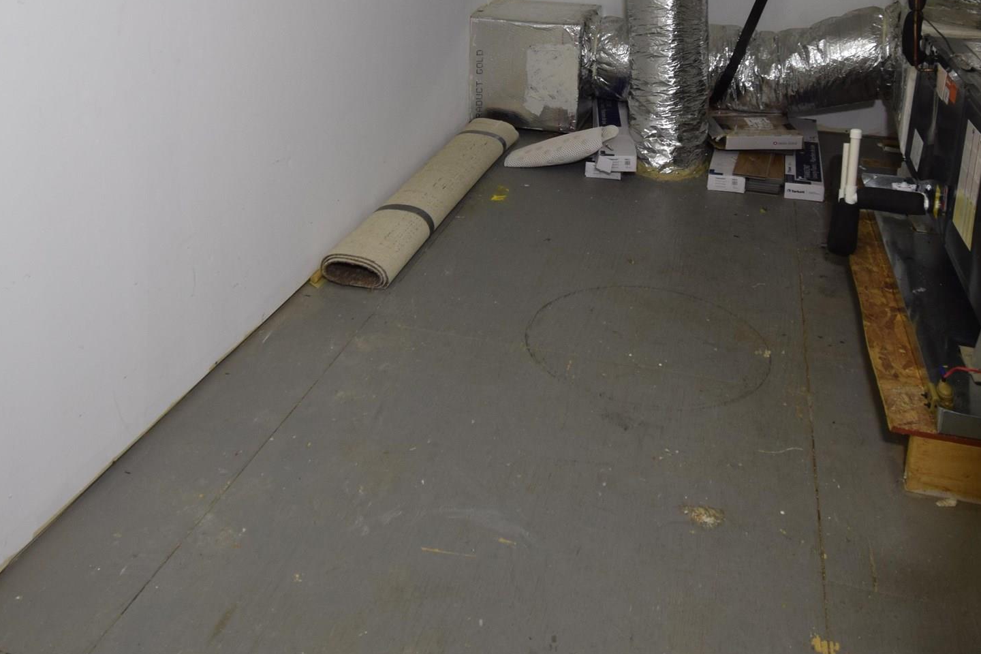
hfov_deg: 58.7
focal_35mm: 32
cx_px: 487
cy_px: 91
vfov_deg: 38.8
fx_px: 872
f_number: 5.6
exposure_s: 1/125
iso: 400
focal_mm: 10
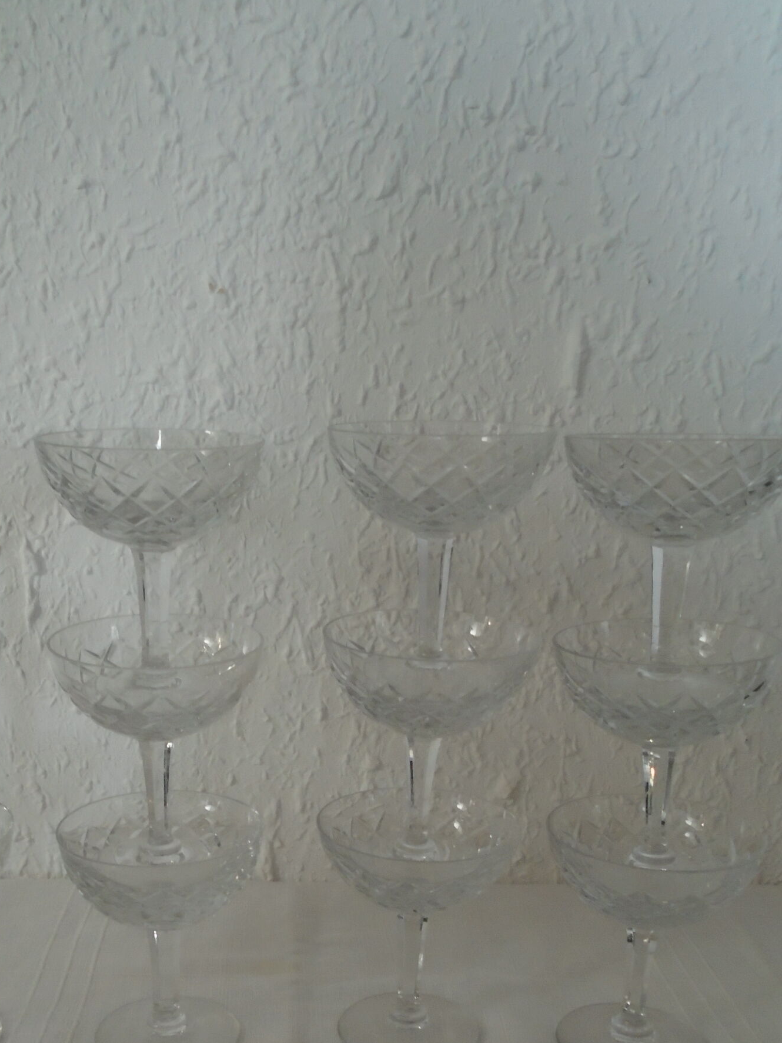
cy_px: 741
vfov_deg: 47.7
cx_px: 272
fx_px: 1144
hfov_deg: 37.4
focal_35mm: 38
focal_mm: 4.6
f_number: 3.2
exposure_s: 1/30
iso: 160
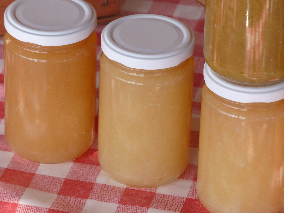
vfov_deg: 6.7
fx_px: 1813
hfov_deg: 9.0
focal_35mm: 221
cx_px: 142
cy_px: 106
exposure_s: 1/250
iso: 100
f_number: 4
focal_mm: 39.8
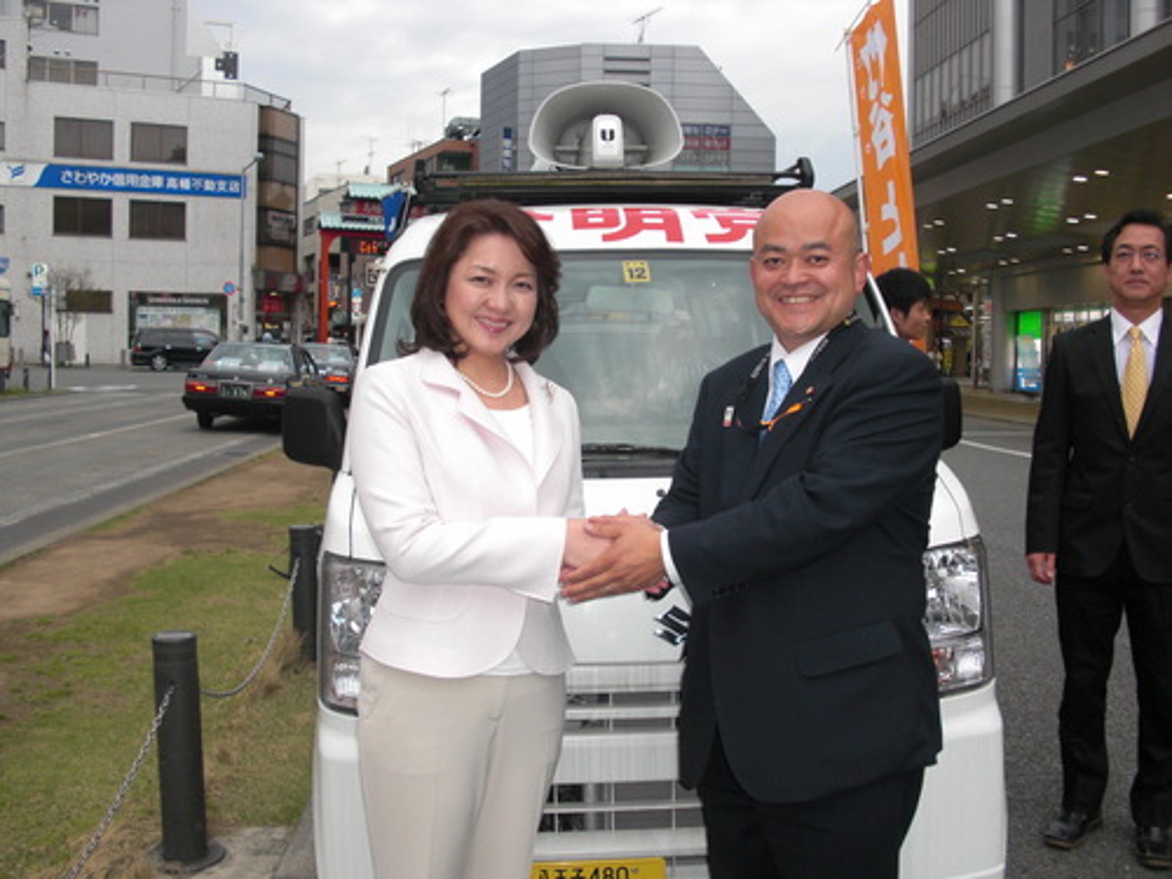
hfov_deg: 51.4
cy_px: 440
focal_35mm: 36
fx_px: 1219
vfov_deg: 39.7
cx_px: 586
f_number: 2.8
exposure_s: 1/125
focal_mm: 6.3
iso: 100
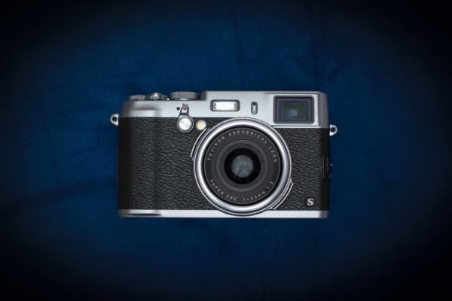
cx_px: 226
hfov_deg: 37.5
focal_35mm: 53
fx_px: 665
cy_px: 150
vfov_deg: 25.5
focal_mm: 35
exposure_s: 1/200
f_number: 5.6
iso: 200
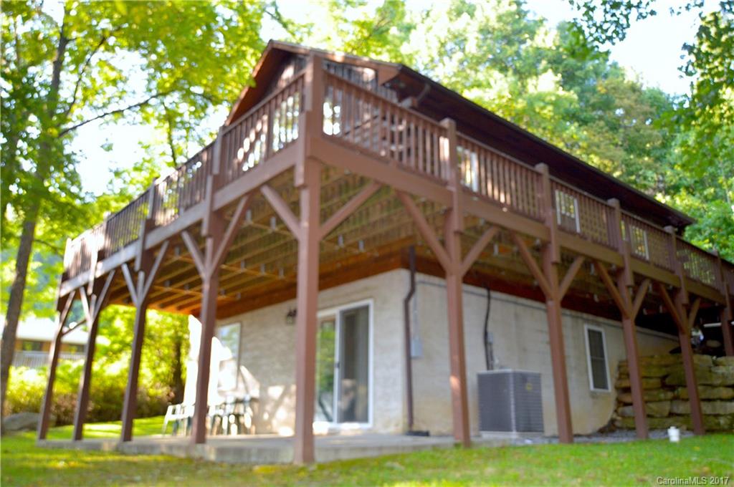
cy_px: 244
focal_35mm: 30
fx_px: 611
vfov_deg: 43.5
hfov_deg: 62.0
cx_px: 367
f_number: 4
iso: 400
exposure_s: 1/60
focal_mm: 20
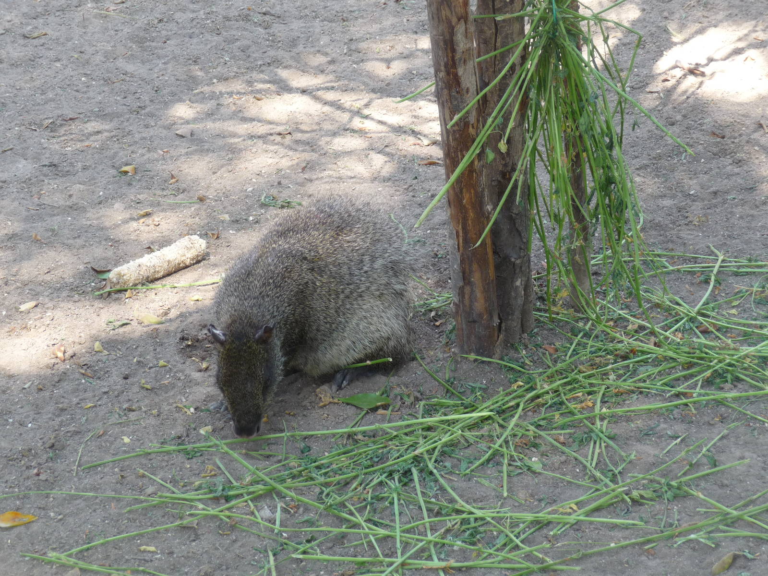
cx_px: 384
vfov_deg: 11.6
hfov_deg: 15.4
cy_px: 288
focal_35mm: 128
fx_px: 2840
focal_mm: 21.8
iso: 125
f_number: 4.7
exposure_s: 1/40
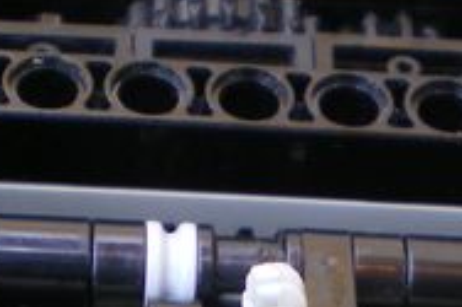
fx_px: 2154
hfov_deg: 12.2
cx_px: 238
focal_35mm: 168
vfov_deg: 8.0
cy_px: 432
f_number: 3.1
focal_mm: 6.3
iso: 125
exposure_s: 1/30
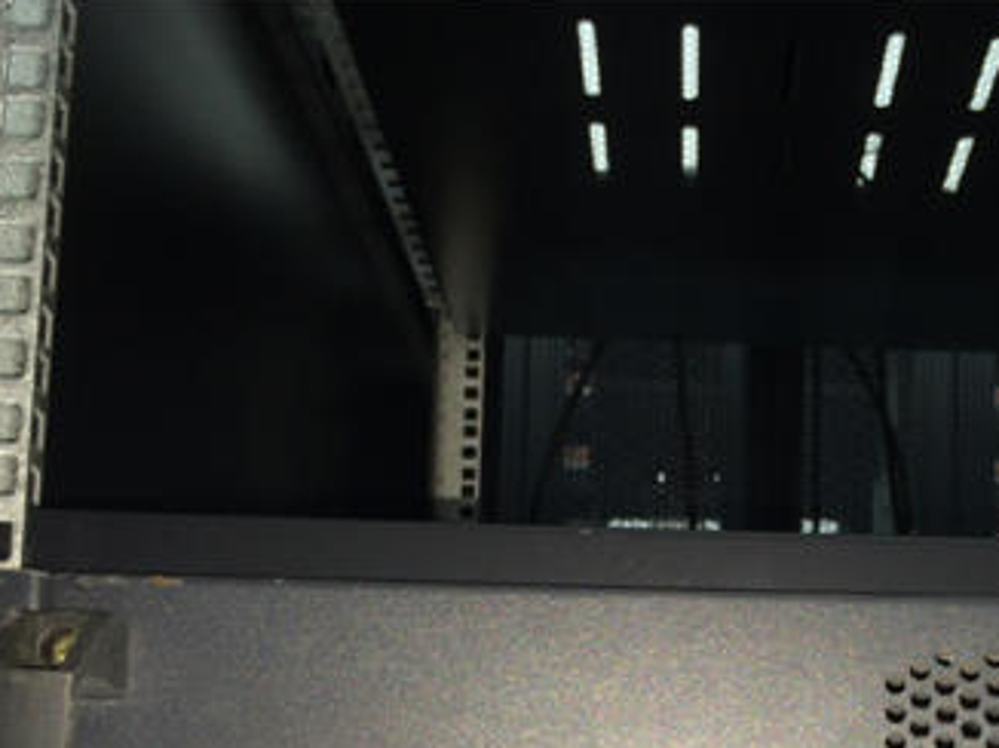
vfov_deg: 24.6
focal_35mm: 57
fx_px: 1644
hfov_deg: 33.0
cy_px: 727
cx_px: 775
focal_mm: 4.15
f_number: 2.2
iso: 64
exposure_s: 1/17
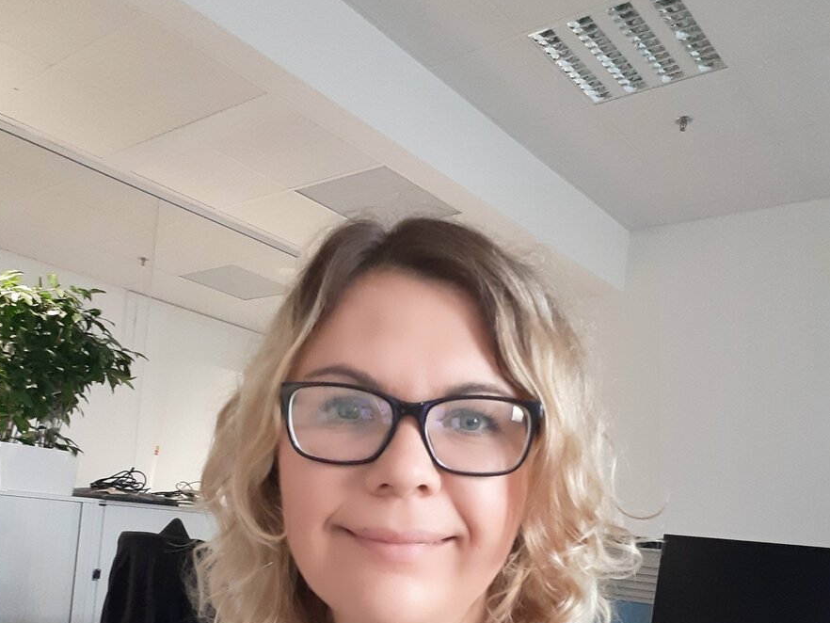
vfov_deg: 39.3
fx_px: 815
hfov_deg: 53.9
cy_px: 539
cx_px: 409
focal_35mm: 34
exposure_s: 1/33
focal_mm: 2.61
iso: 320
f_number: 2
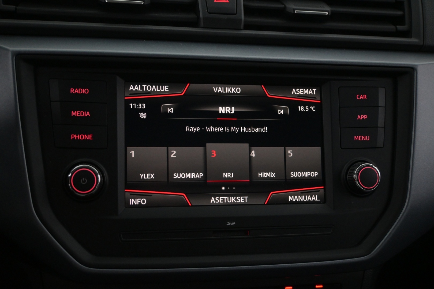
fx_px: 479
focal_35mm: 40
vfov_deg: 33.6
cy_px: 144
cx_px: 217
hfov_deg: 48.7
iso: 2500
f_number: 5
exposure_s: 1/100
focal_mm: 26.5
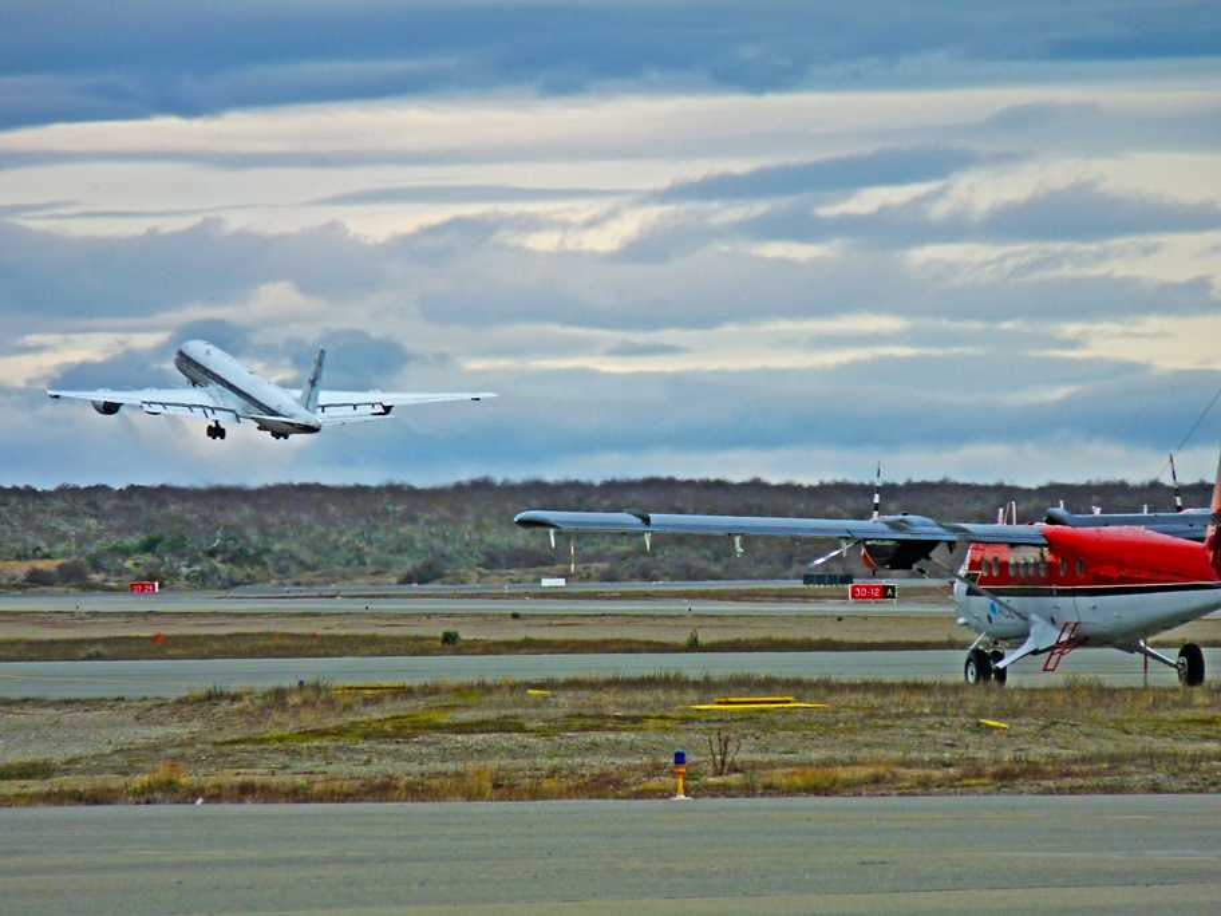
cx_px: 610
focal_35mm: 486
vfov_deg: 3.1
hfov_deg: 4.1
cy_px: 458
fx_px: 17143
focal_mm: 86.4
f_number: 5.6
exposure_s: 1/400
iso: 160
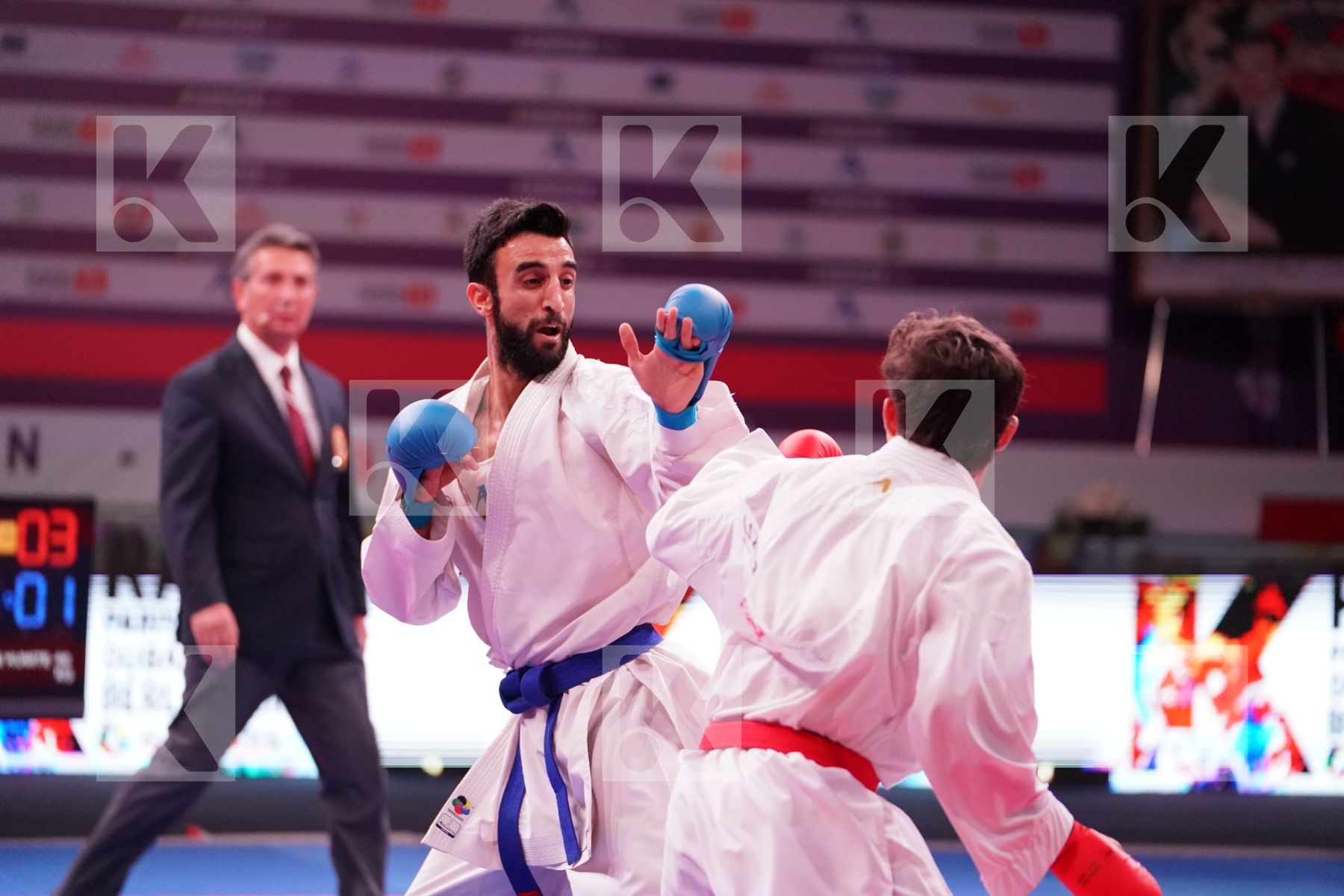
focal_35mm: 133
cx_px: 672
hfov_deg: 15.4
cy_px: 448
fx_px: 4965
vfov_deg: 10.3
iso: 6400
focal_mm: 133
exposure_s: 1/1000
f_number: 2.8
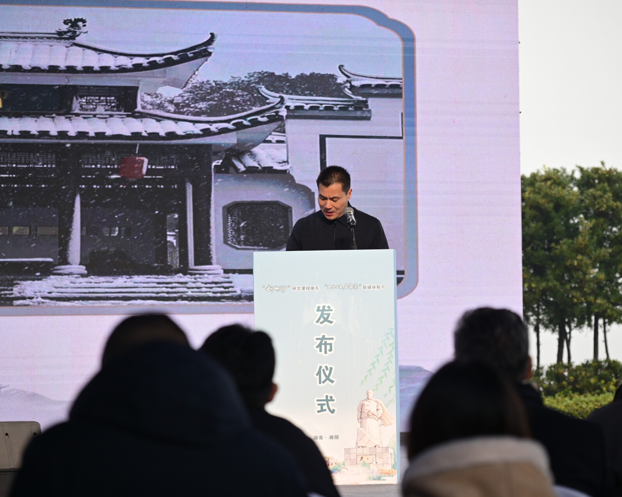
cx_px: 338
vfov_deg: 11.4
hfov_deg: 14.2
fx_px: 2504
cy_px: 249
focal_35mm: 136
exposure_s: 1/100
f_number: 4
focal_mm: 120
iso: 320
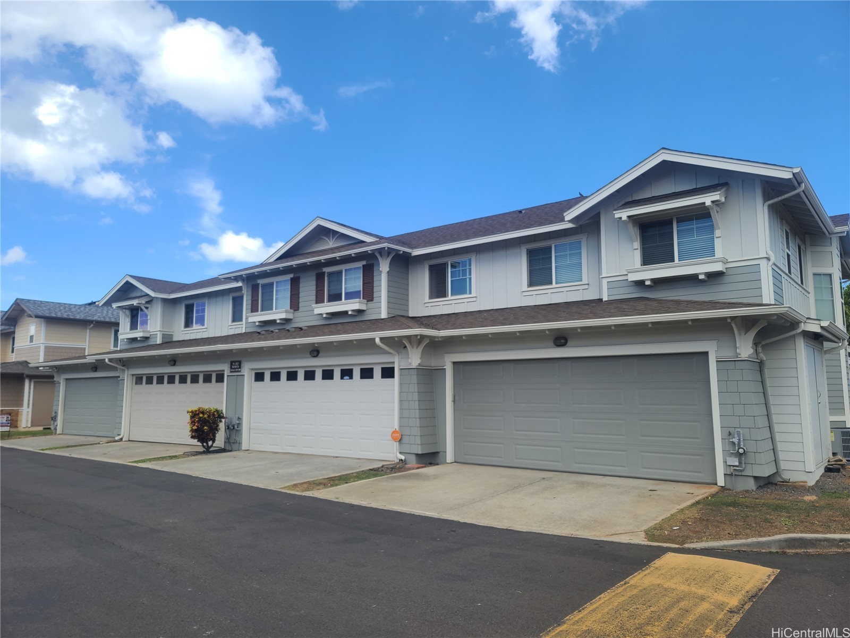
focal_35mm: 25
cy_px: 319
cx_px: 425
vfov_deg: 54.9
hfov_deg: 69.4
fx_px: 614
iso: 16
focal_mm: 7
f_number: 1.8
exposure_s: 1/535
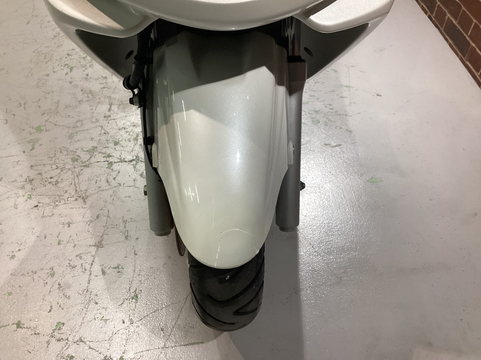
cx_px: 240
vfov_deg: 45.4
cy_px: 180
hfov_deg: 58.4
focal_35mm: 31
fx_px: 431
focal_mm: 3.3
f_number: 2.4
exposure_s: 1/60
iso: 80
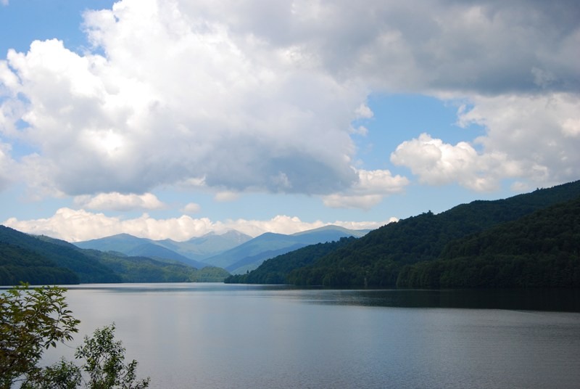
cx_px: 290
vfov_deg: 30.0
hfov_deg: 43.5
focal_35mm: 45
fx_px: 726
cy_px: 194
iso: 200
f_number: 9
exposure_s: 1/320
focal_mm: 30
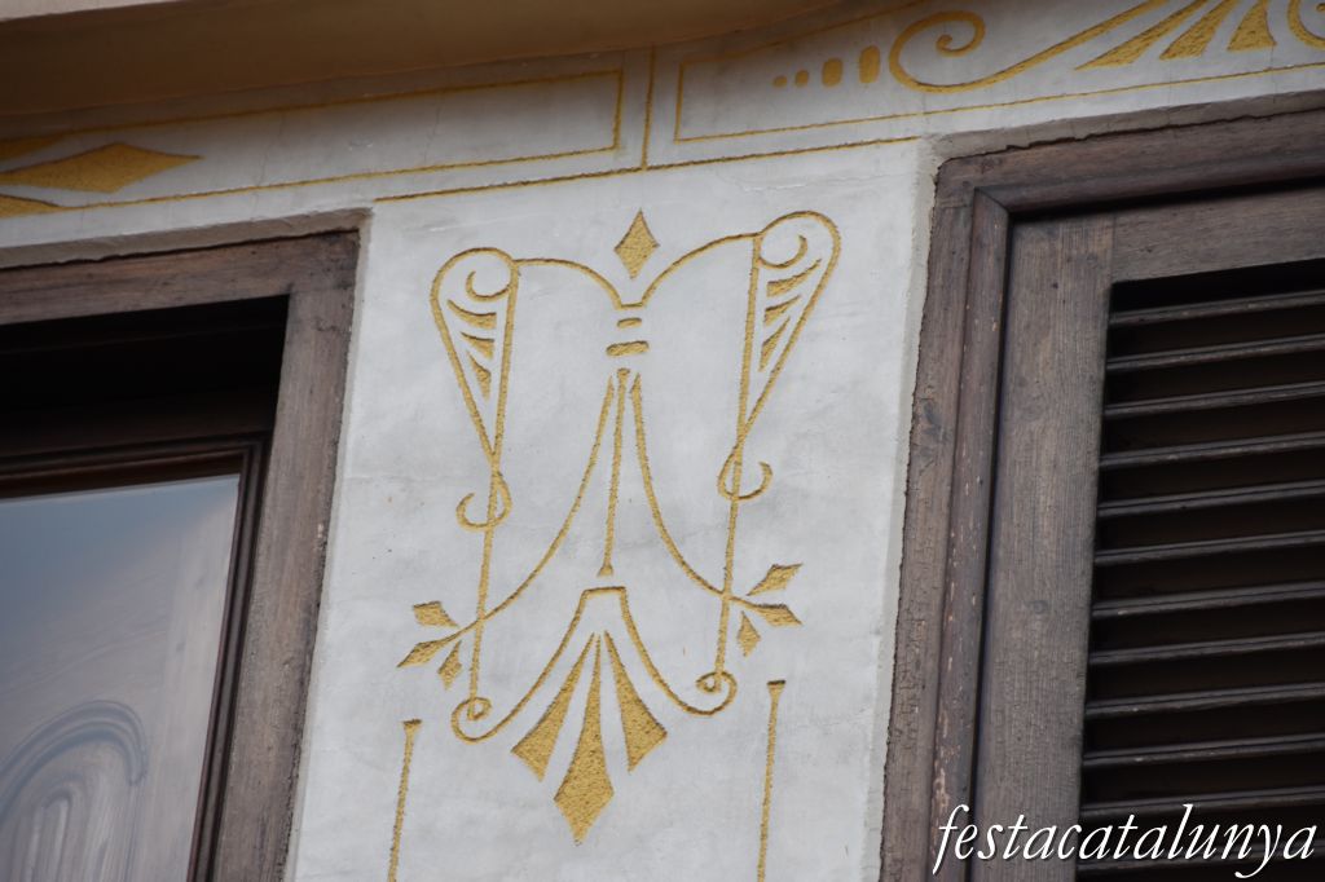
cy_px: 441
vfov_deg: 5.2
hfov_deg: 7.8
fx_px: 9658
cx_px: 662
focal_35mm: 262
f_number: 6
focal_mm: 175
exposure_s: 1/640
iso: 400
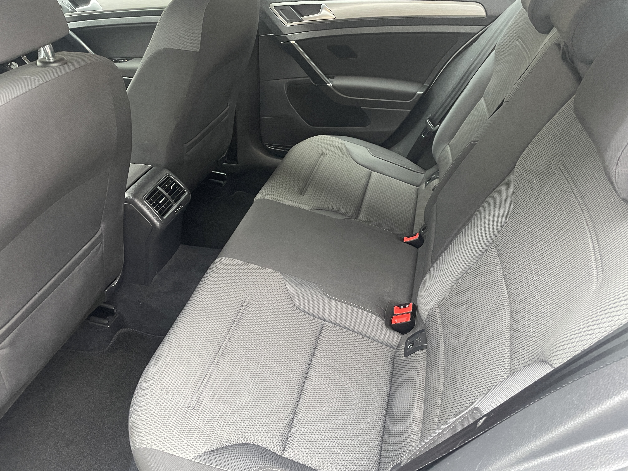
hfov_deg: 67.3
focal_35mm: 26
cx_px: 314
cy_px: 236
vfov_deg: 53.1
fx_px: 472
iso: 500
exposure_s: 1/60
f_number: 1.6
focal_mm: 4.2
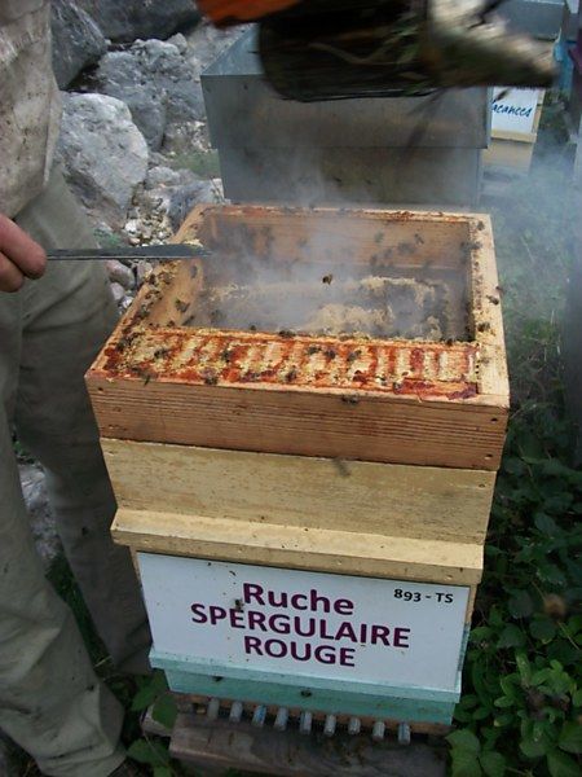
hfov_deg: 44.2
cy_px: 388
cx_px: 291
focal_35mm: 32
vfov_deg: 56.8
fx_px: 717
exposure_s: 1/100
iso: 80
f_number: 2.9
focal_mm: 5.7
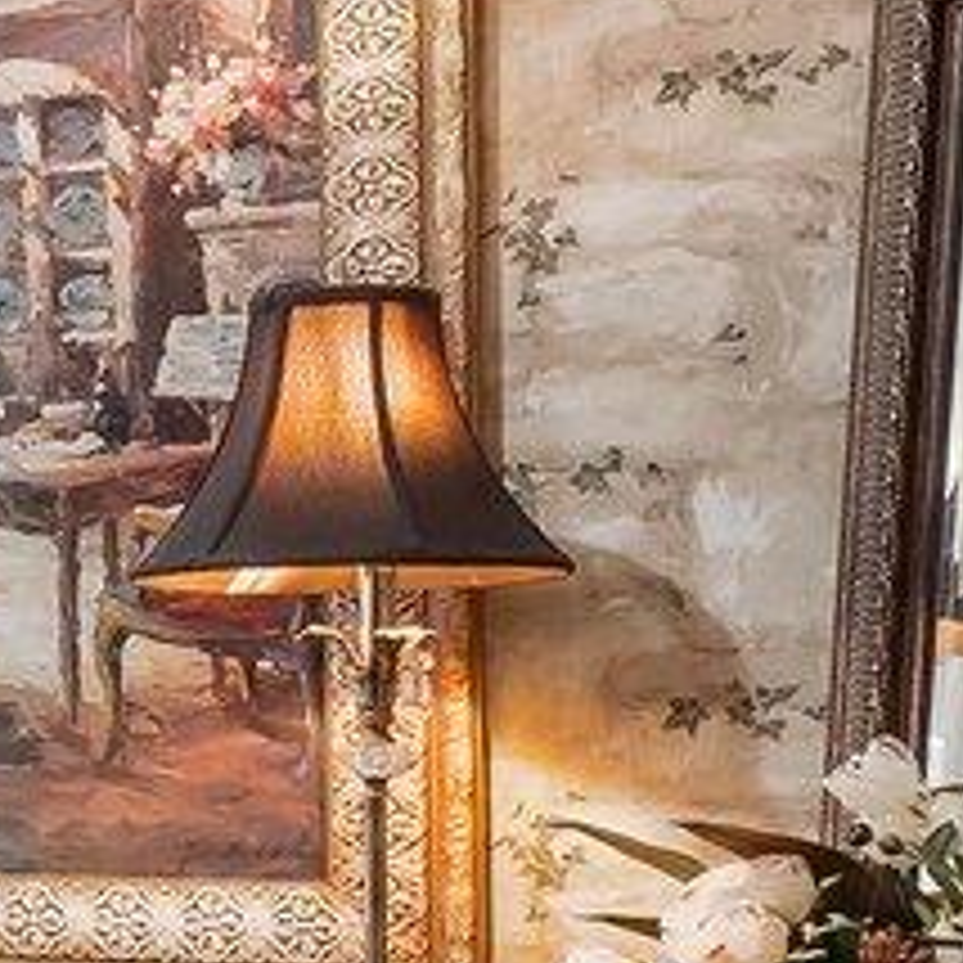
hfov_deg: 10.2
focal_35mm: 114
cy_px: 778
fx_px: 3588
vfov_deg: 15.2
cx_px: -2079
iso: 400
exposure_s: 1/3
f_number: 8
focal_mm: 14
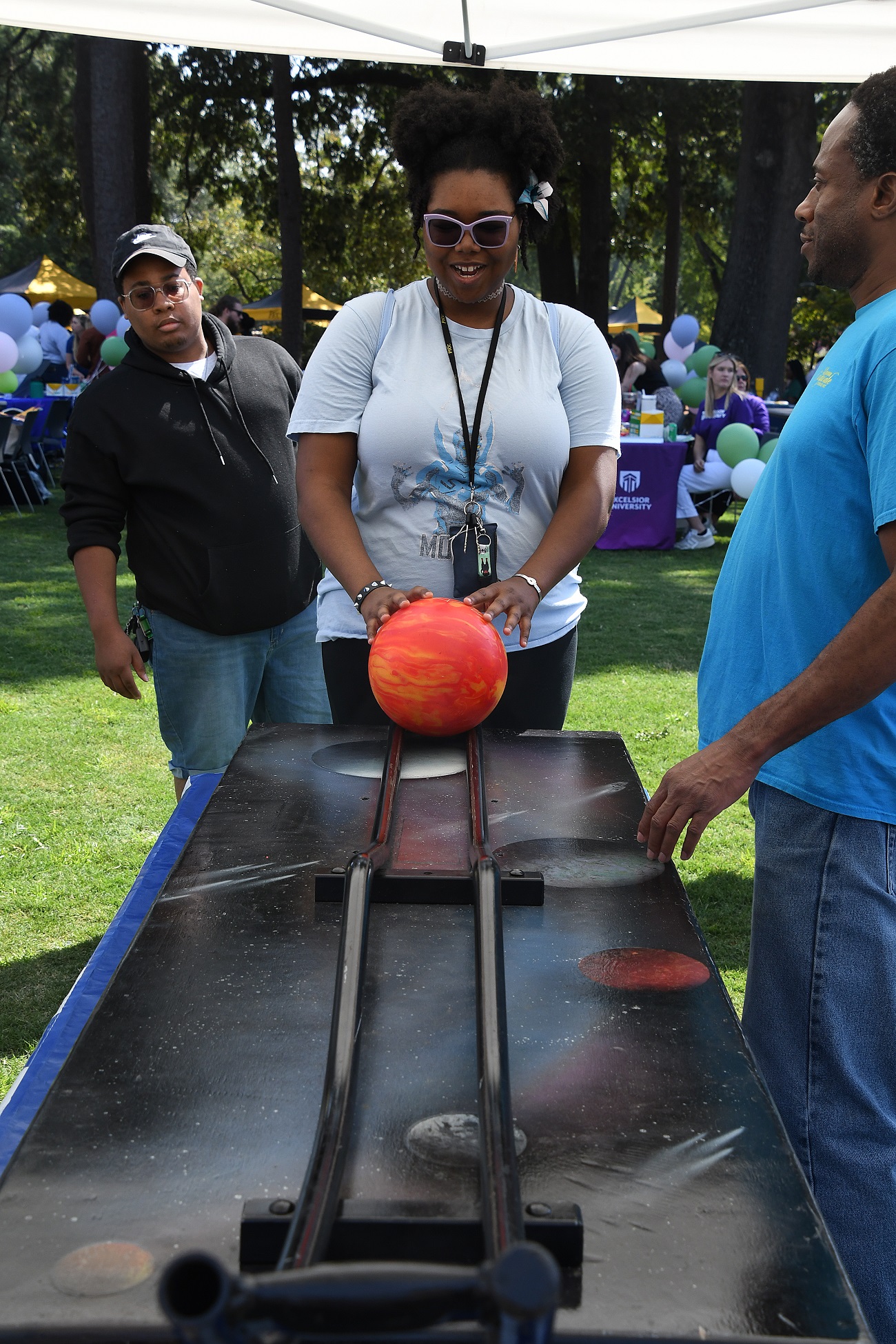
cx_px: 448
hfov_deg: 29.9
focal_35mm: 45
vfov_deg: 43.6
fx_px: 1679
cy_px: 672
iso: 400
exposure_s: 1/500
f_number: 8
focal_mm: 30
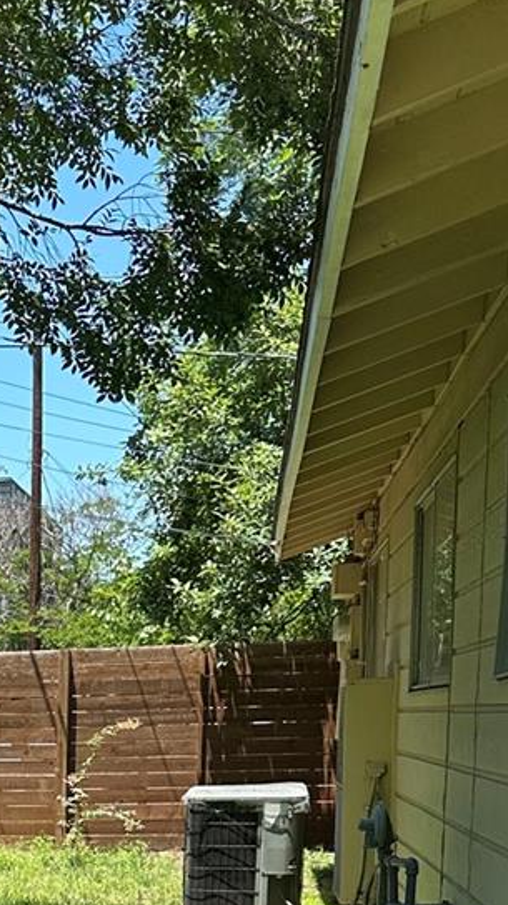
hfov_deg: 14.9
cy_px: 952
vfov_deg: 26.7
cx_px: -290
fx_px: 1774
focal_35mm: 74
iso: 80
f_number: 1.78
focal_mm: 6.86
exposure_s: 1/1272
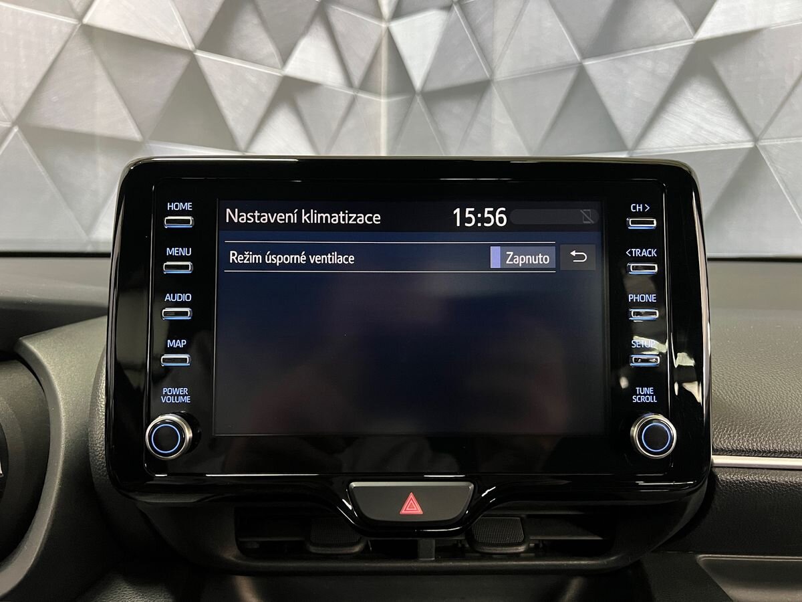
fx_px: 602
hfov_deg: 67.3
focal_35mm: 26
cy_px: 301
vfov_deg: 53.1
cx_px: 401
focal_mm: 5.7
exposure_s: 1/33
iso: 500
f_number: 1.5
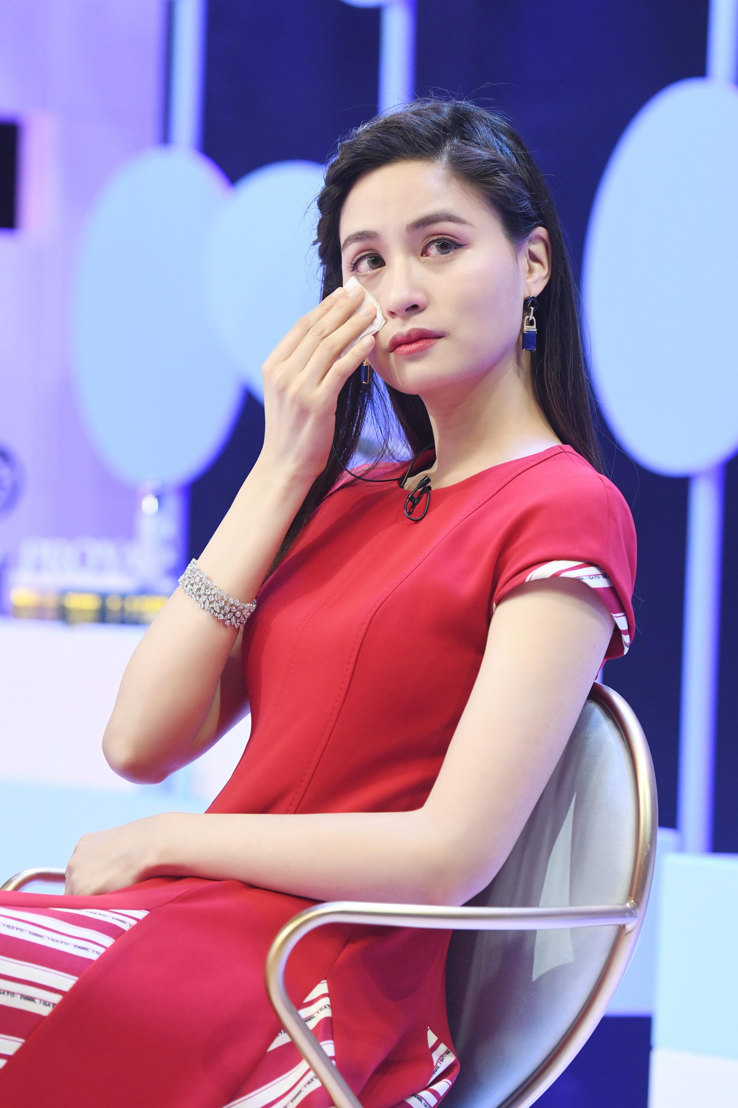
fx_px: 5756
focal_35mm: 187
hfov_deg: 7.3
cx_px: 369
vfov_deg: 11.0
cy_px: 554
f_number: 3.5
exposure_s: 1/250
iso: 1250
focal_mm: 125
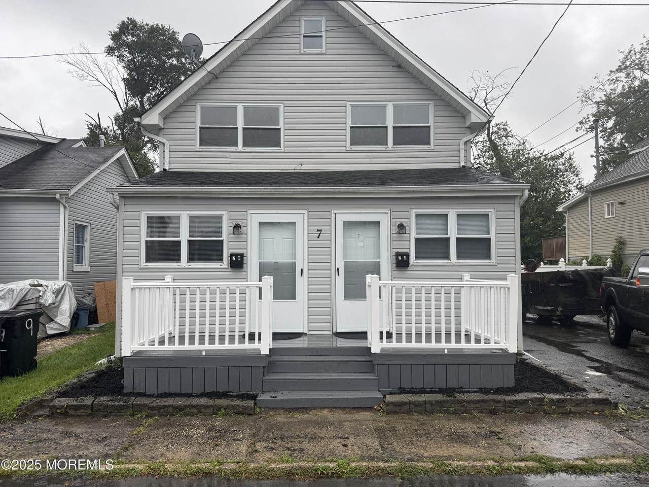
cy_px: 244
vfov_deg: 56.8
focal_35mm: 24
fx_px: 450
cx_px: 324
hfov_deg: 71.6
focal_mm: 6.76
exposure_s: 1/265
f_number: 1.78
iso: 64
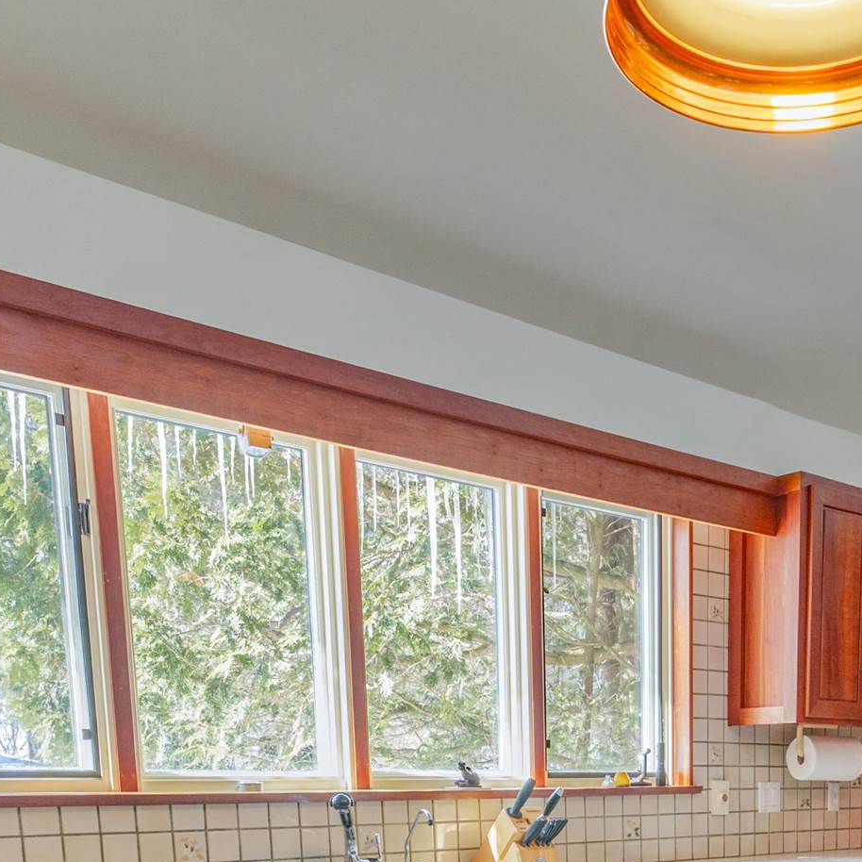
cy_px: 949
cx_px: 672
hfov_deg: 40.4
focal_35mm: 40
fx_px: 1127
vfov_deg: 35.7
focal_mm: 14
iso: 1600
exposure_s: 1/30
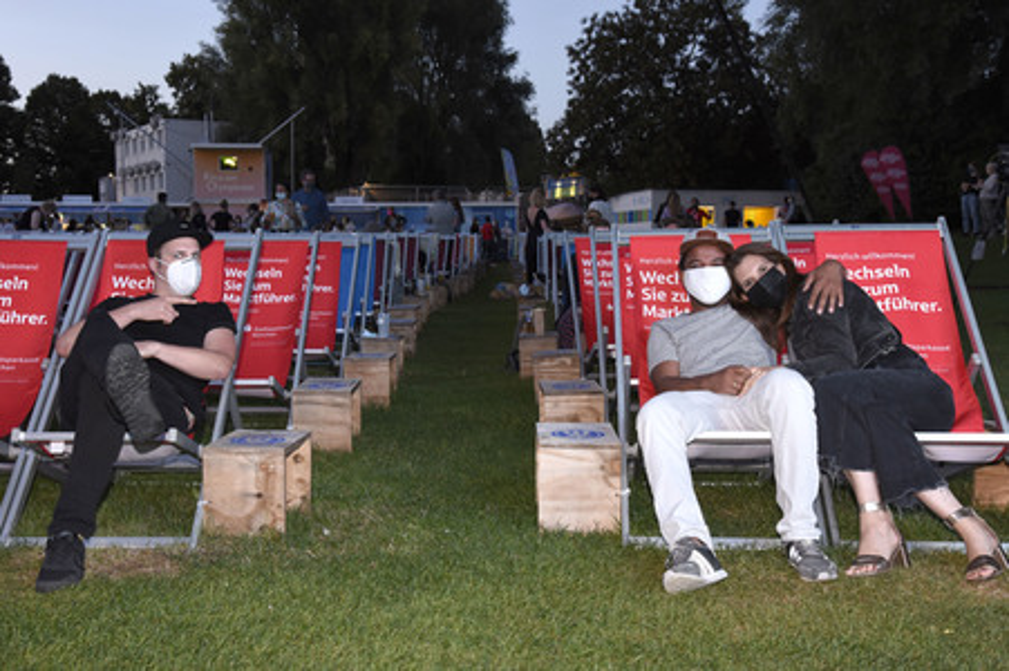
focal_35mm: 38
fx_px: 1064
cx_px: 504
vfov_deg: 35.0
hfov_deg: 50.7
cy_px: 336
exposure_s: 1/80
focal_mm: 38
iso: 1600
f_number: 6.3
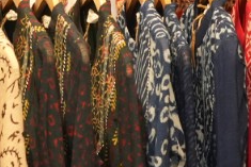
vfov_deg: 4.5
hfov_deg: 6.8
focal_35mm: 303
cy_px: -43
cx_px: 104
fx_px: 2114
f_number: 5
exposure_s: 1/125
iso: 1000
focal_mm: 51
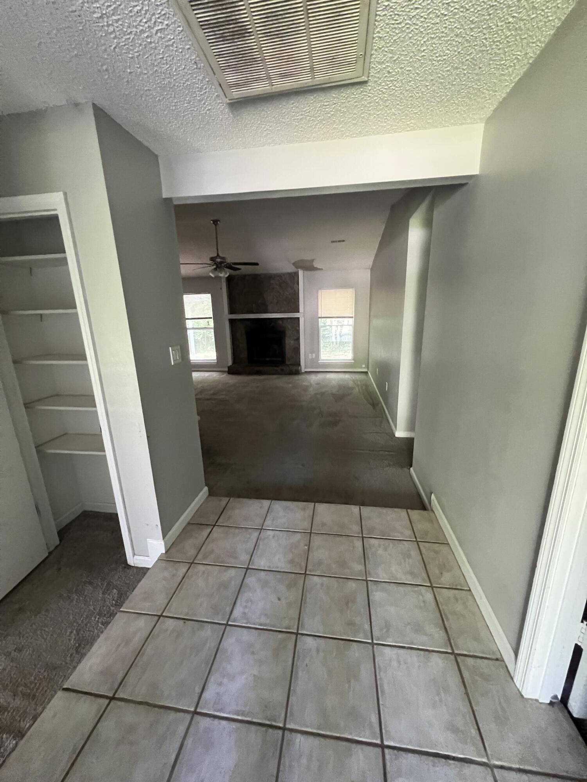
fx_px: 294
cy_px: 391
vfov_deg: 106.2
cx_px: 294
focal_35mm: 13
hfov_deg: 89.9
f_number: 1.8
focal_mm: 1.57
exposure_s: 1/60
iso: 1000
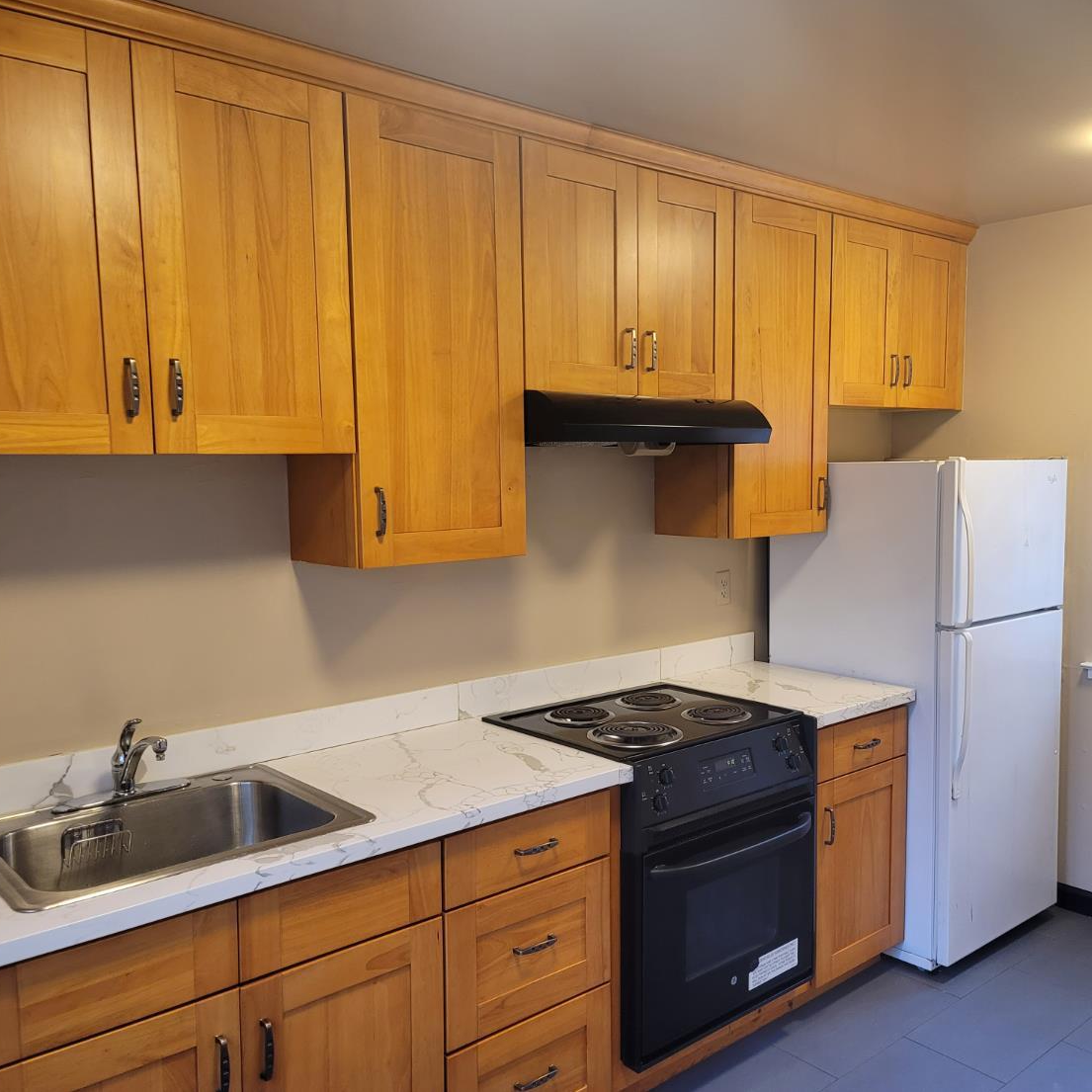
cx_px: 631
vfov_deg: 54.0
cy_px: 537
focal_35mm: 30
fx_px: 1071
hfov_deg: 53.8
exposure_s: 1/120
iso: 320
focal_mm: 7
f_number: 1.8
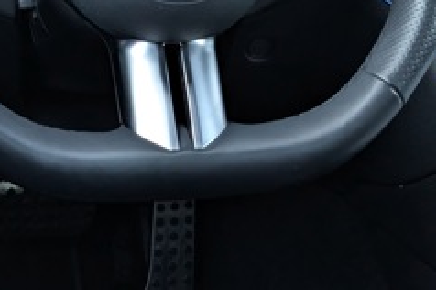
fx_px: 1016
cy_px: -97
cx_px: 187
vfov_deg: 15.4
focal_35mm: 84
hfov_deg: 24.2
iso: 260
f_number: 1.68
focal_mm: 6.9
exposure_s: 1/214
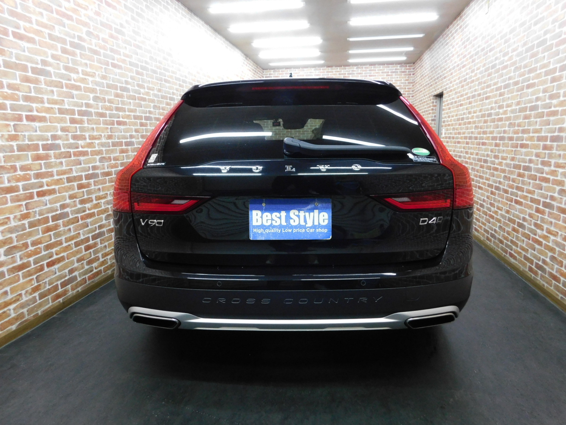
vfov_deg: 58.9
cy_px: 212
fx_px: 376
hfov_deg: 73.9
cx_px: 283
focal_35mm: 23
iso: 400
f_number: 3
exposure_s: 1/25
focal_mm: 4
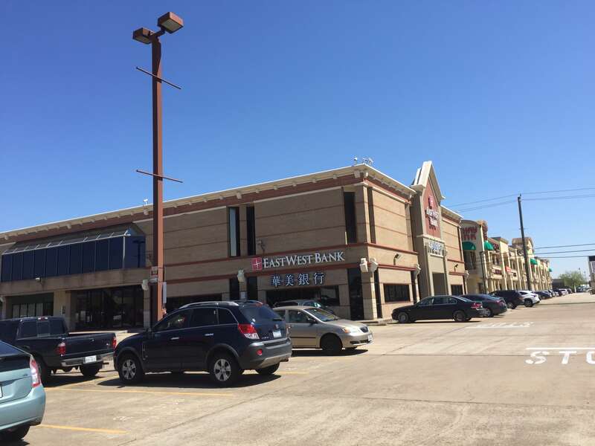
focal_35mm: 29
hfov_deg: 61.7
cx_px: 298
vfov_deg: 48.2
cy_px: 223
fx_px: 498
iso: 32
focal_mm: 4.15
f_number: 2.2
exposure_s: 1/1721
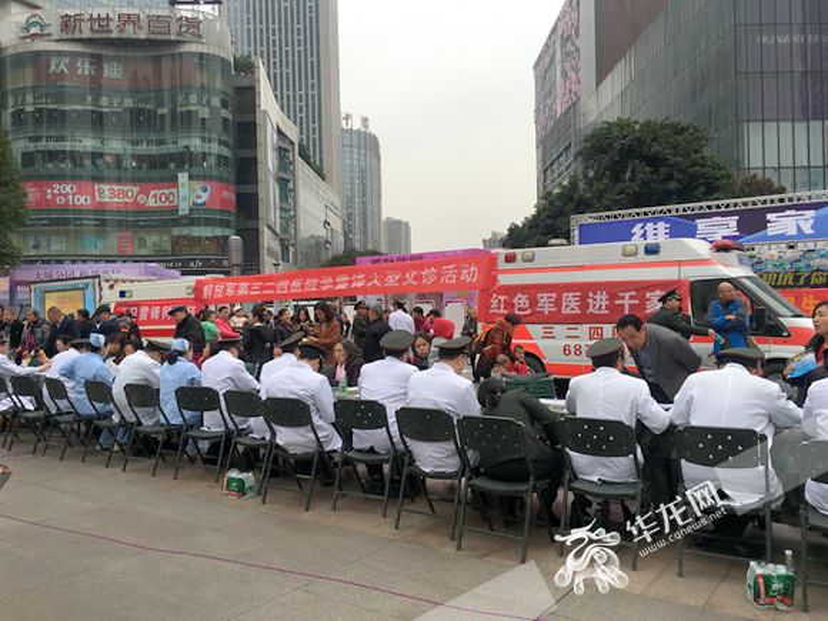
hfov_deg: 61.7
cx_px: 414
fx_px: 694
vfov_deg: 48.2
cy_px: 310
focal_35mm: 29
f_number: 2.2
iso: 25
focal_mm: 4.15
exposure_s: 1/420
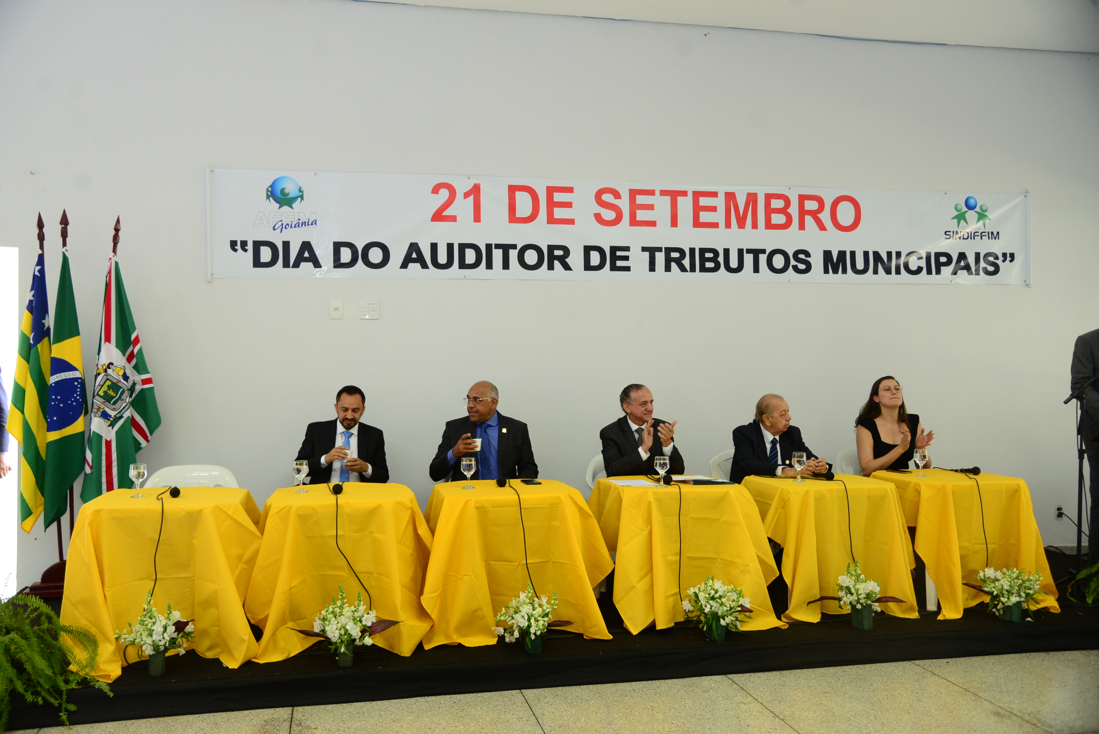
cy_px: 367
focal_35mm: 31
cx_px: 550
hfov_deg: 60.3
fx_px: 947
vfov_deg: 42.4
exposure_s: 1/125
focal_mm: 31
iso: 1600
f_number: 4
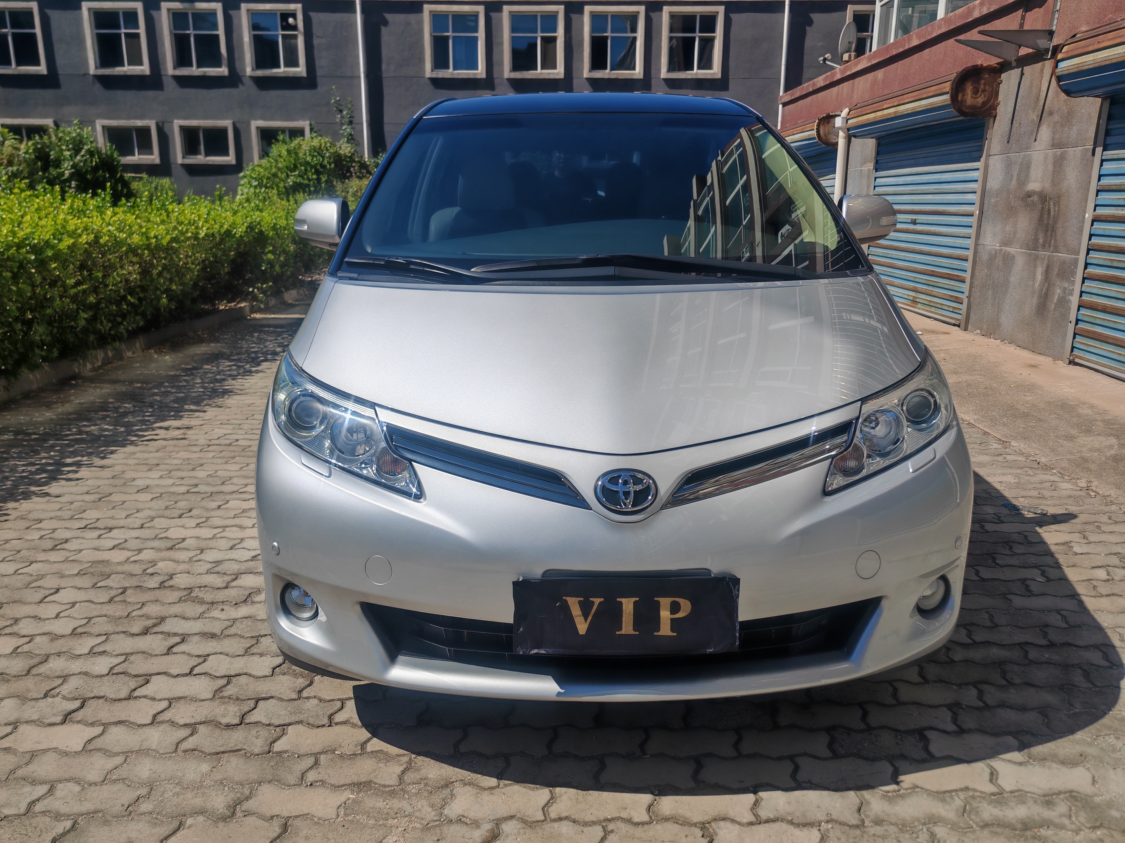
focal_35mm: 26
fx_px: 845
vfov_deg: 53.1
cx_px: 562
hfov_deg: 67.3
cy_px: 422
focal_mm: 5.4
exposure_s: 1/6900
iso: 50
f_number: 1.6
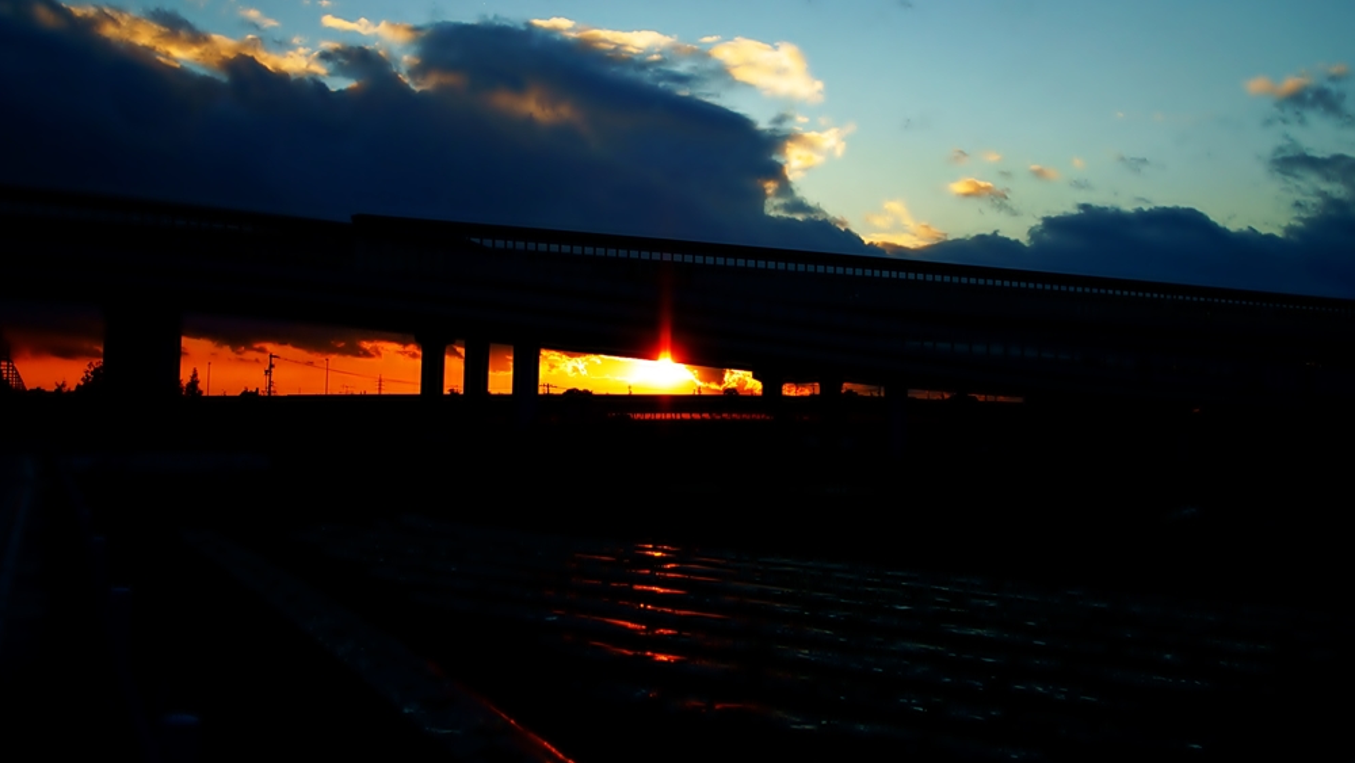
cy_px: 358
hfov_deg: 45.5
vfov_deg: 26.5
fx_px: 1617
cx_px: 668
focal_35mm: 45
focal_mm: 28
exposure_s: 1/4000
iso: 200
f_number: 1.8
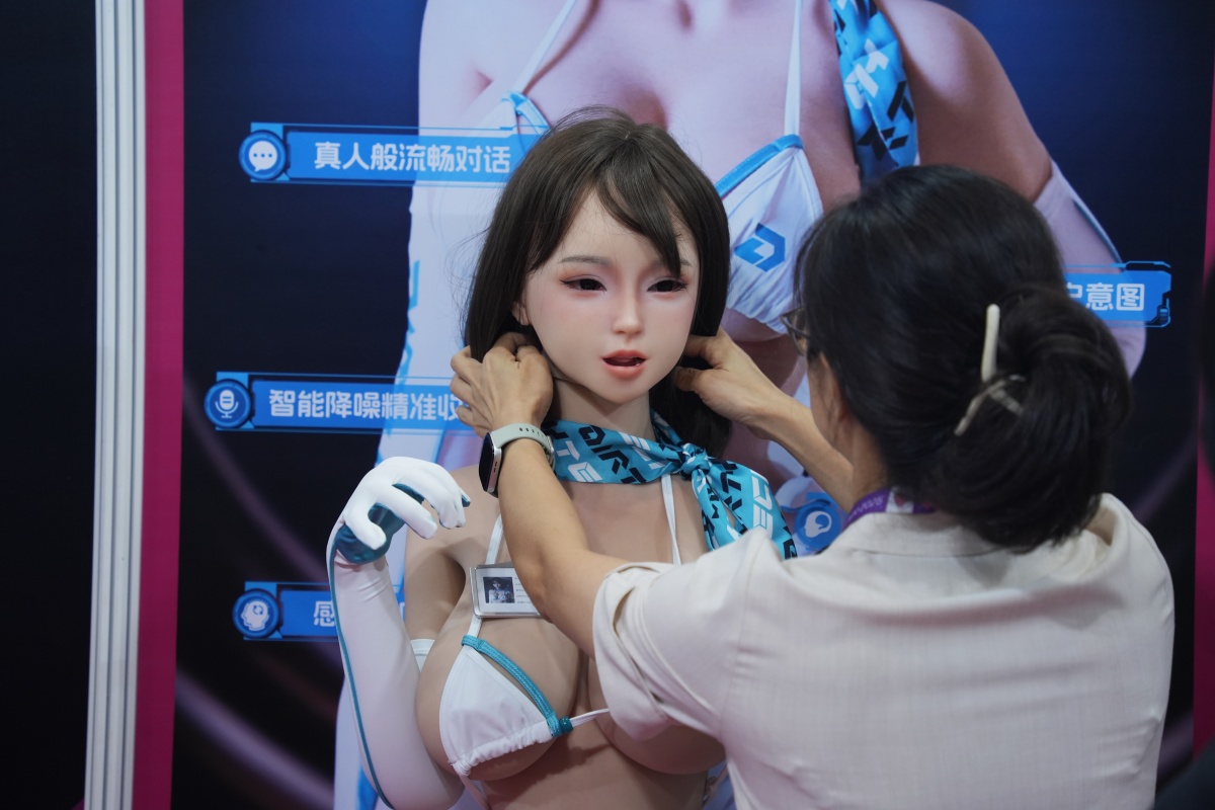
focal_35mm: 115
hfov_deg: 17.8
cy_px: 405
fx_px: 3881
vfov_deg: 11.9
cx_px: 608
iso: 1000
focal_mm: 115
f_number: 5
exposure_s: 1/160
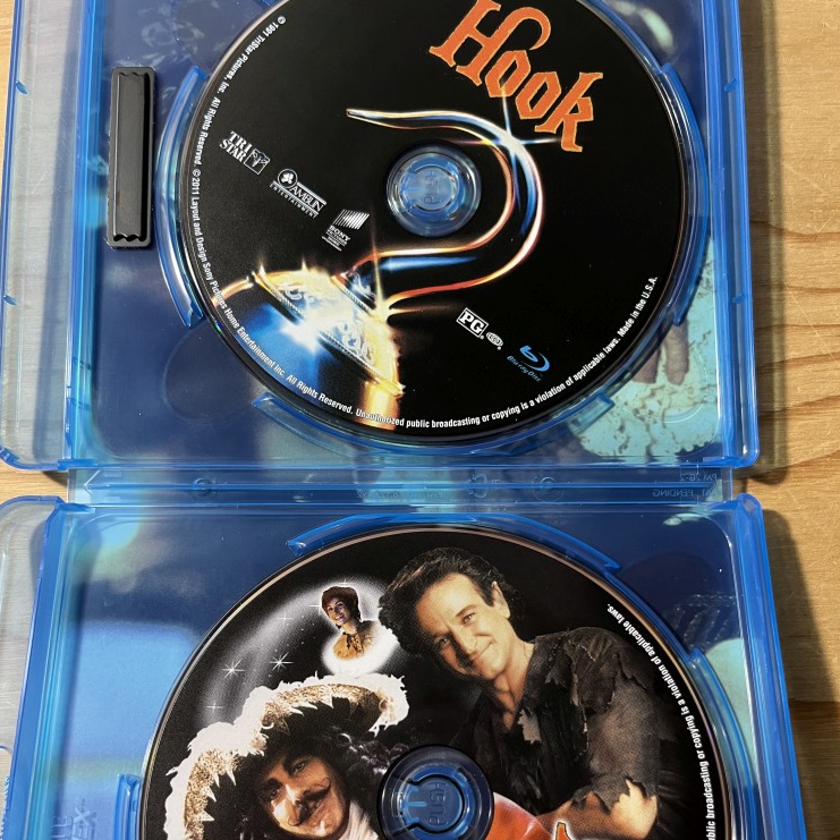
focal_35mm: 31
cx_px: 422
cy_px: 521
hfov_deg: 52.5
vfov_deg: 52.0
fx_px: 851
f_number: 1.6
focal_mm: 5.1
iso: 160
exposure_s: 1/60
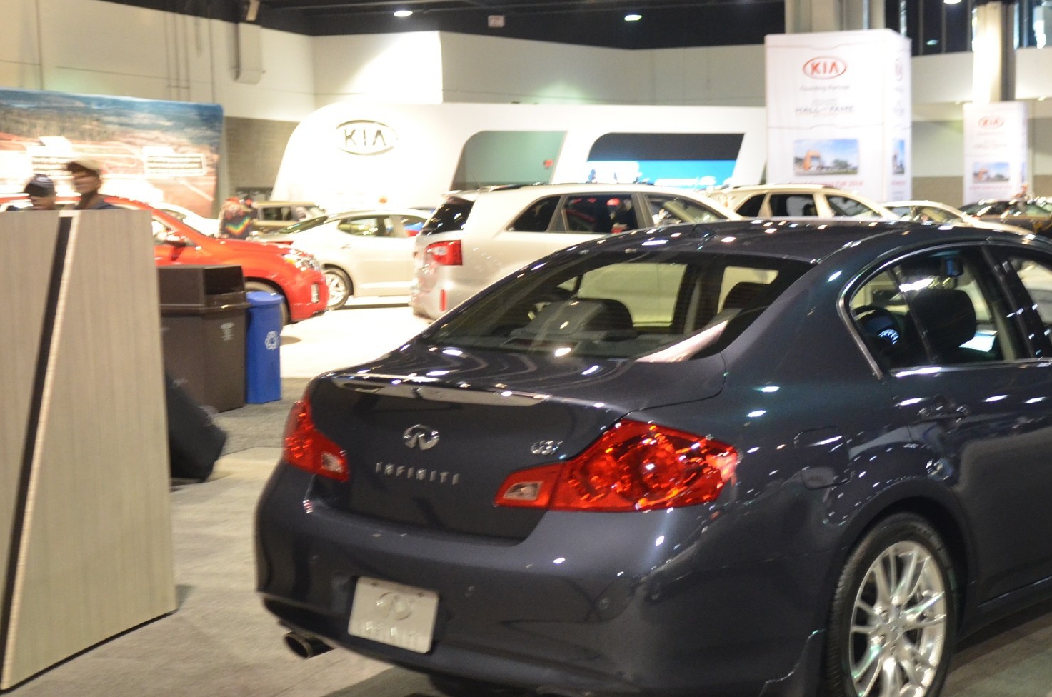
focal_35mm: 56
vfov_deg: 24.1
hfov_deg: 35.2
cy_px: 398
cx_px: 731
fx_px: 1633
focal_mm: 22
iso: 1600
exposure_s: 1/20
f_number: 2.8
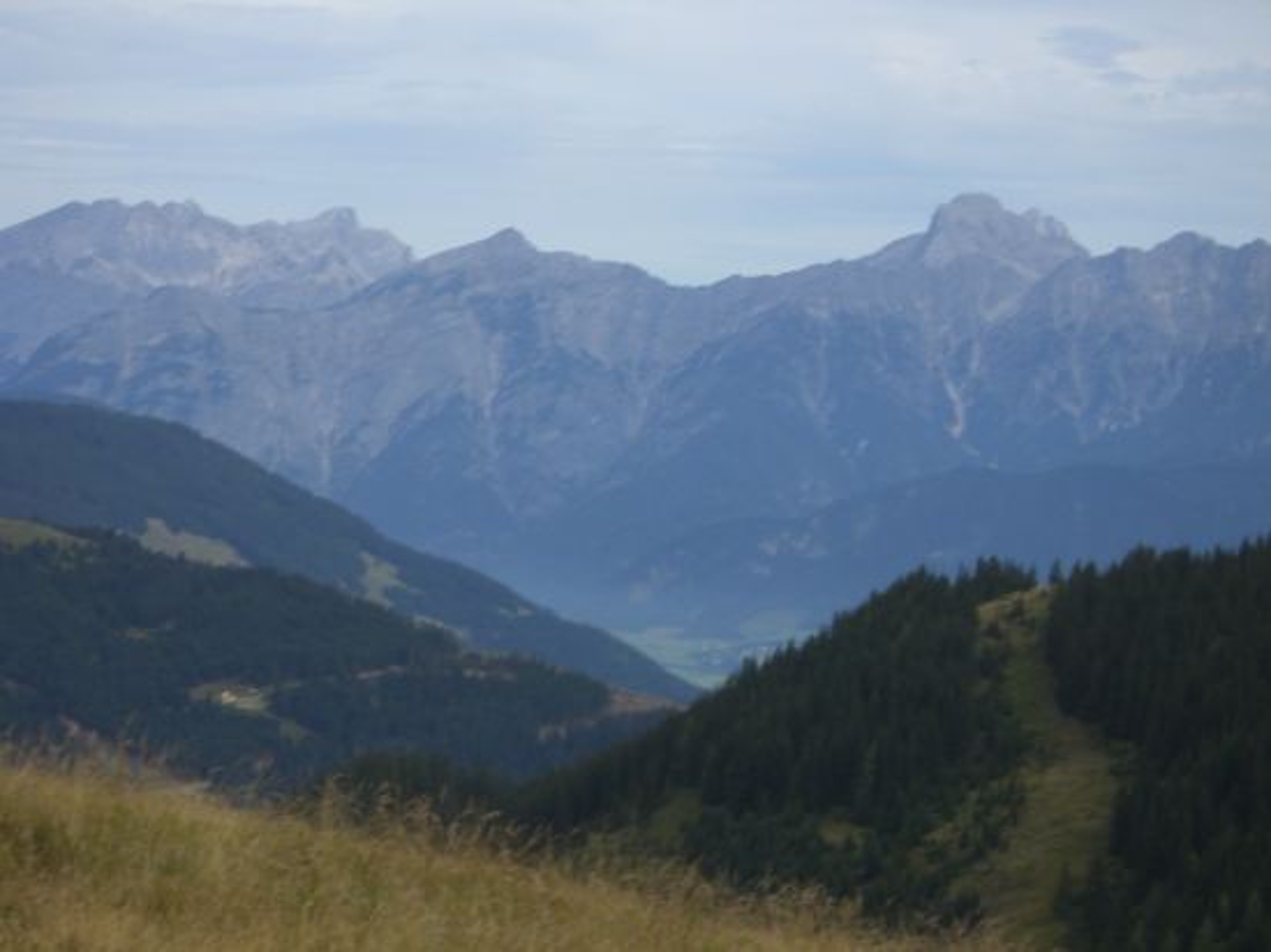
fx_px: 4184
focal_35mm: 114
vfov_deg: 13.0
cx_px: 636
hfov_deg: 17.3
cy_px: 476
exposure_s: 1/250
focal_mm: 18.6
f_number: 8.3
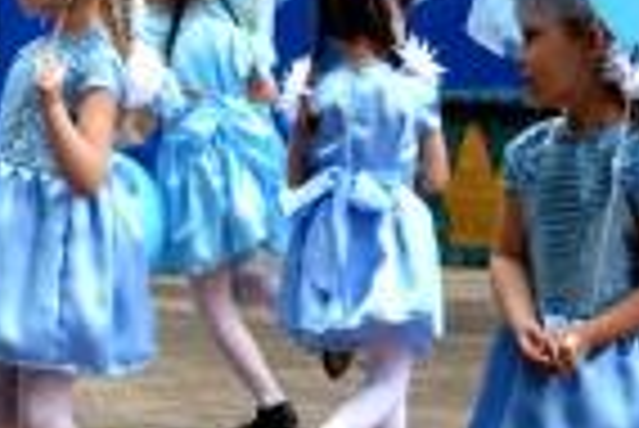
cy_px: 95
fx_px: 4612
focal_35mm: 260
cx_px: -216
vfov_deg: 5.3
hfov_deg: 7.8
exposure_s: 1/500
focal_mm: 55
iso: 1000
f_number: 5.6
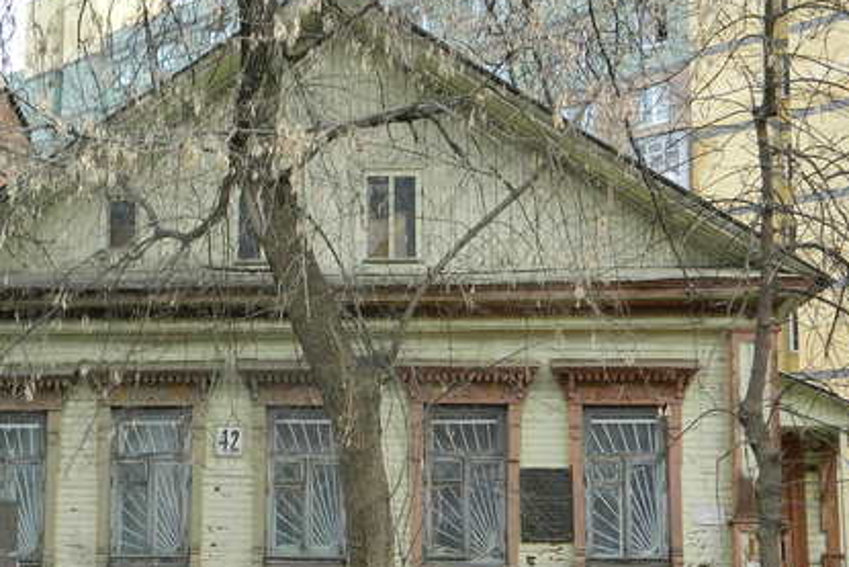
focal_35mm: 59
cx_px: 322
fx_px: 1392
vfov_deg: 22.8
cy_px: 415
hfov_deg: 33.8
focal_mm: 7.3
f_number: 3.5
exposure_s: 1/125
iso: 80
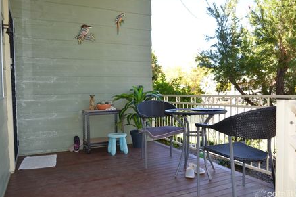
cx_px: 151
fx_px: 238
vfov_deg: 44.9
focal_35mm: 29
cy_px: 102
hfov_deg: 63.7
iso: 180
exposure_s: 1/200
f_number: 3.5
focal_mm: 18
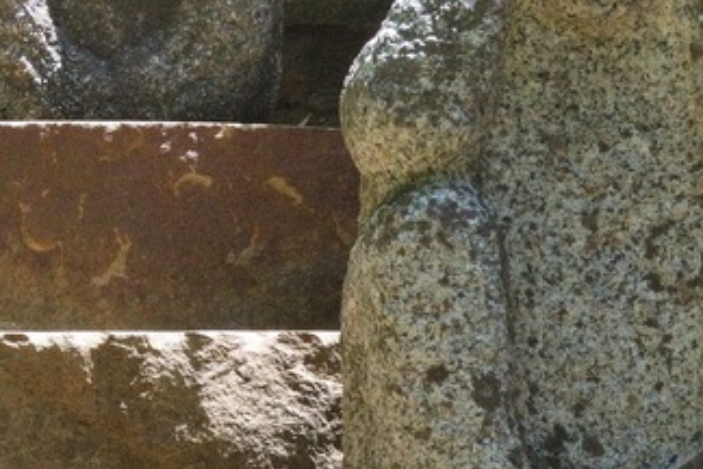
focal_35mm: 324
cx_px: 165
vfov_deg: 4.2
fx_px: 6327
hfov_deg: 6.4
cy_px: -98
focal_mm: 82
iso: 4000
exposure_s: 1/200
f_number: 22
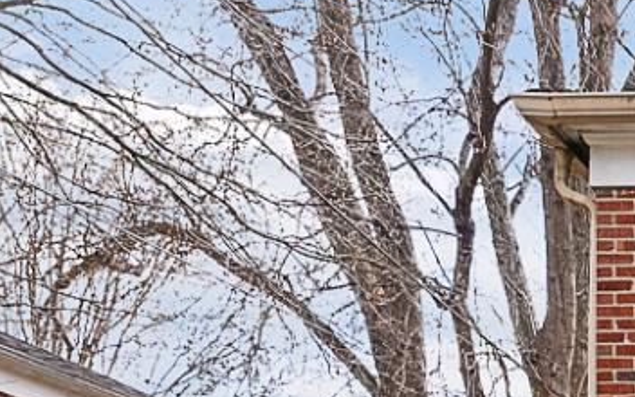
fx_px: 1436
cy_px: 976
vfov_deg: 12.2
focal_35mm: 83
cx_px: 1371
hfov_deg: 16.5
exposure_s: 1/100
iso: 100
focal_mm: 14
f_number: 8
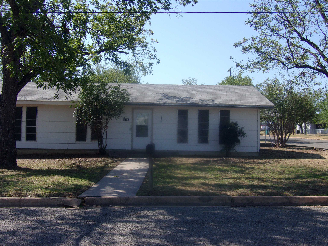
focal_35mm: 42
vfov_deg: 34.3
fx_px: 398
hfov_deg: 44.8
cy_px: 123
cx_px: 164
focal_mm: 7.6
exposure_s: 1/45
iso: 80
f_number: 13.1
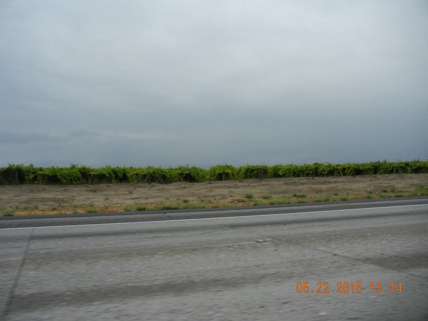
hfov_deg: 60.0
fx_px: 371
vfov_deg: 46.8
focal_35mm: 30
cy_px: 160
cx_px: 214
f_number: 3.5
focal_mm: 5.4
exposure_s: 1/875
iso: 160
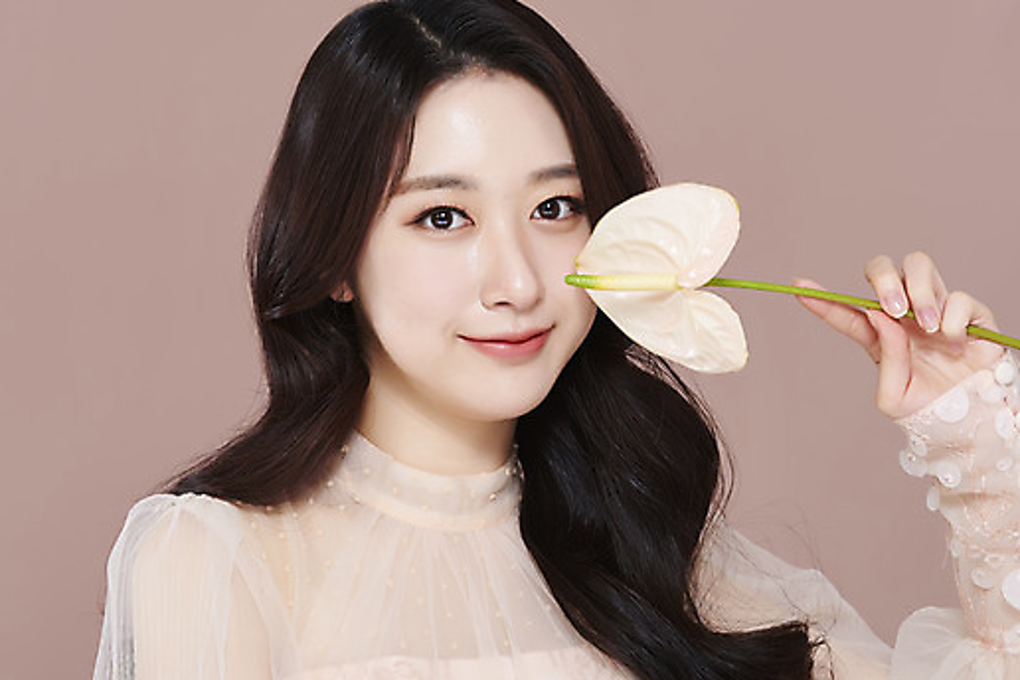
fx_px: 3456
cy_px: 300
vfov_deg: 11.2
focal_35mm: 122
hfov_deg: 16.8
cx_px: 448
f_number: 11
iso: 64
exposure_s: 1/125
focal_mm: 105
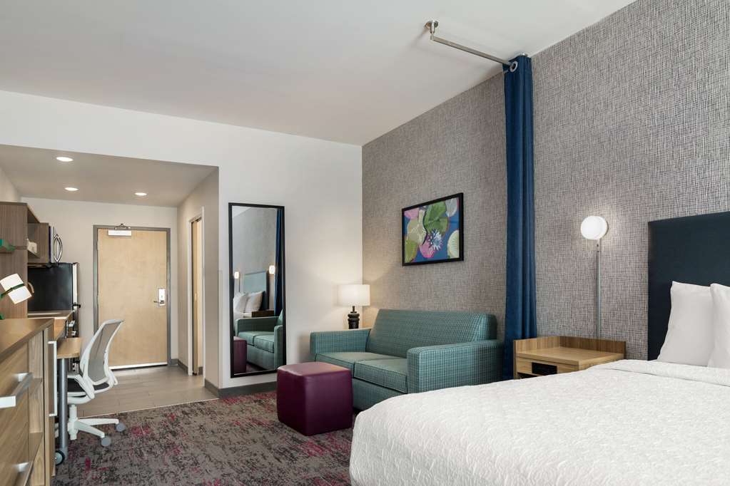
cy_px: 243
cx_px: 365
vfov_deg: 57.2
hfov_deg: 78.6
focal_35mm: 22
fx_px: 446
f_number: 8
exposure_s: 1
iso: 160
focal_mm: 22
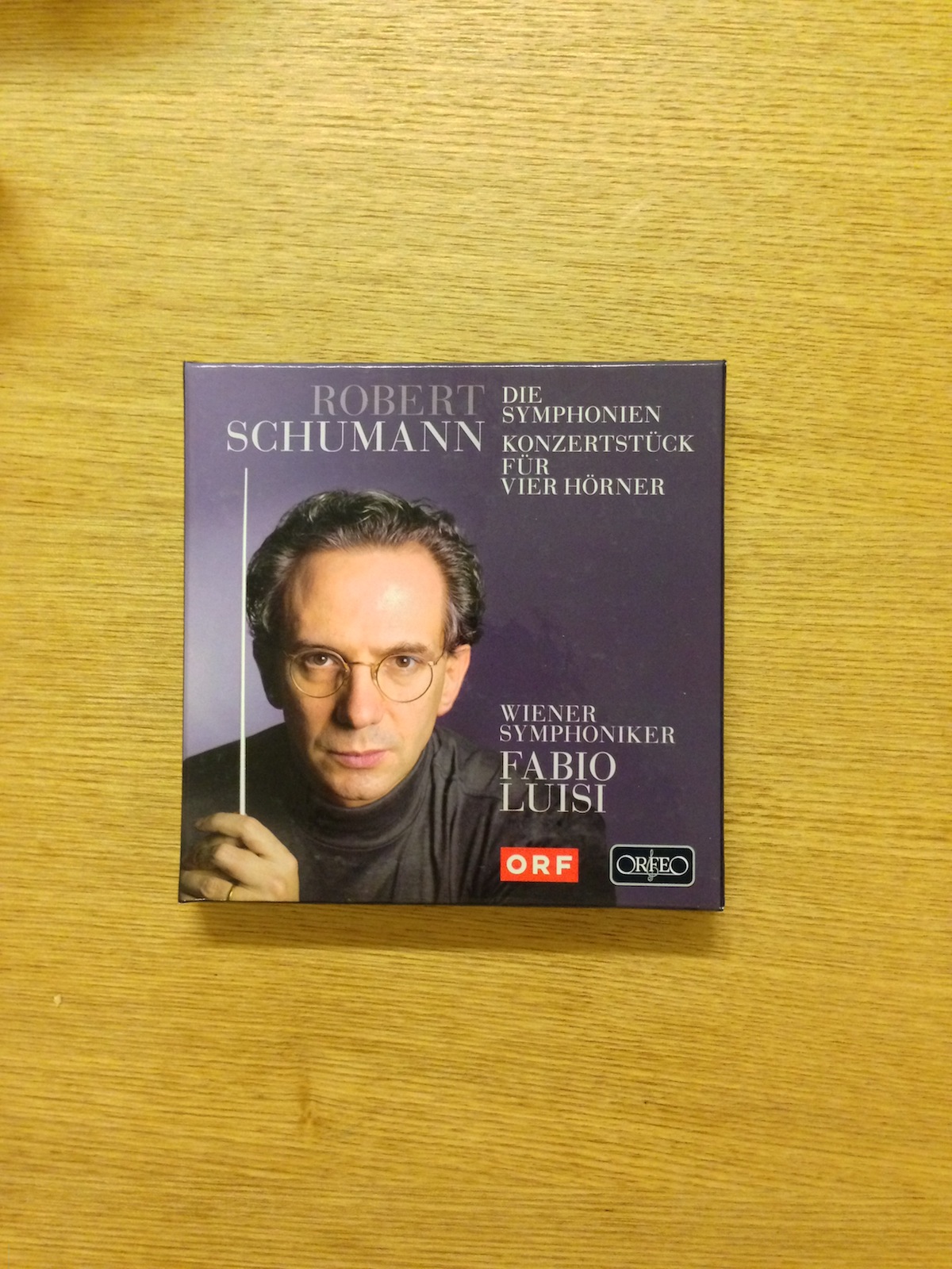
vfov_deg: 55.4
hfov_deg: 42.9
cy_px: 634
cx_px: 476
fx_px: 1210
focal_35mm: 33
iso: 500
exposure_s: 1/15
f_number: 2.4
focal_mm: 4.13
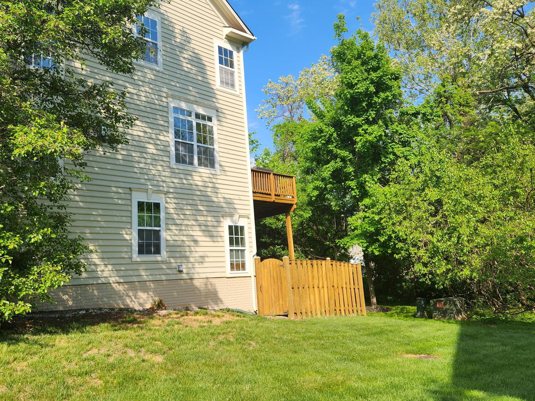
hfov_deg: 61.5
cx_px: 242
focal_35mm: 29
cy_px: 187
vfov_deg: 48.2
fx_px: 448
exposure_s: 1/1139
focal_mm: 5.4
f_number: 1.8
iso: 20
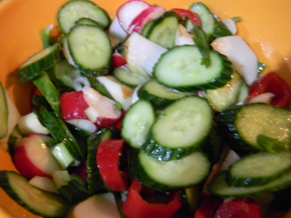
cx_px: 146
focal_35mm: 41
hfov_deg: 45.8
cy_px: 109
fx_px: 345
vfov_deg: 35.1
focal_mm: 7.3
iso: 400
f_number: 3.8
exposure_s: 1/8.8
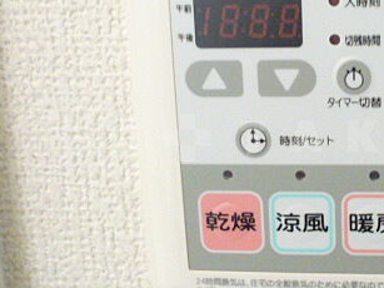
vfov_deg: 29.1
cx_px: 351
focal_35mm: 50
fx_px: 554
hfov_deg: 35.7
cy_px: 138
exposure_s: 1/13
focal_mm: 4.3
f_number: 3.3
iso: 400
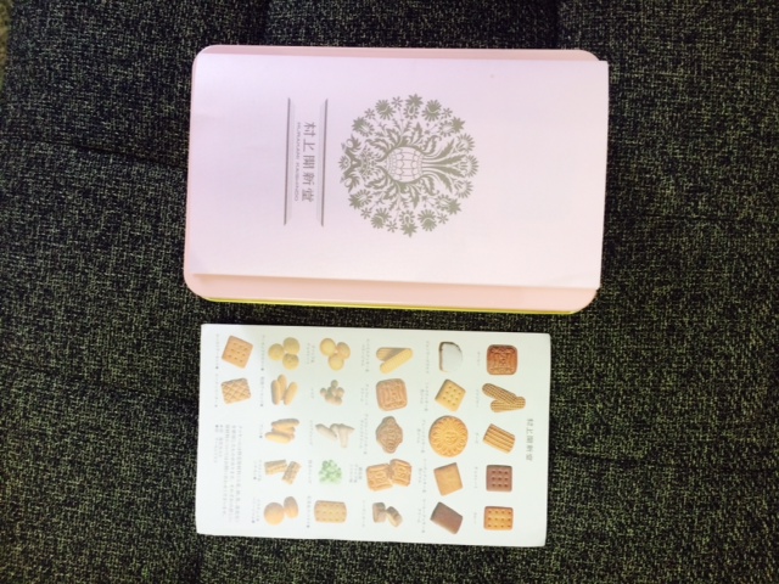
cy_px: 292
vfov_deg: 46.8
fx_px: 675
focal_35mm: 30
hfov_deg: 60.0
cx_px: 390
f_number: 2.2
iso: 64
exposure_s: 1/33
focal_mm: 4.12
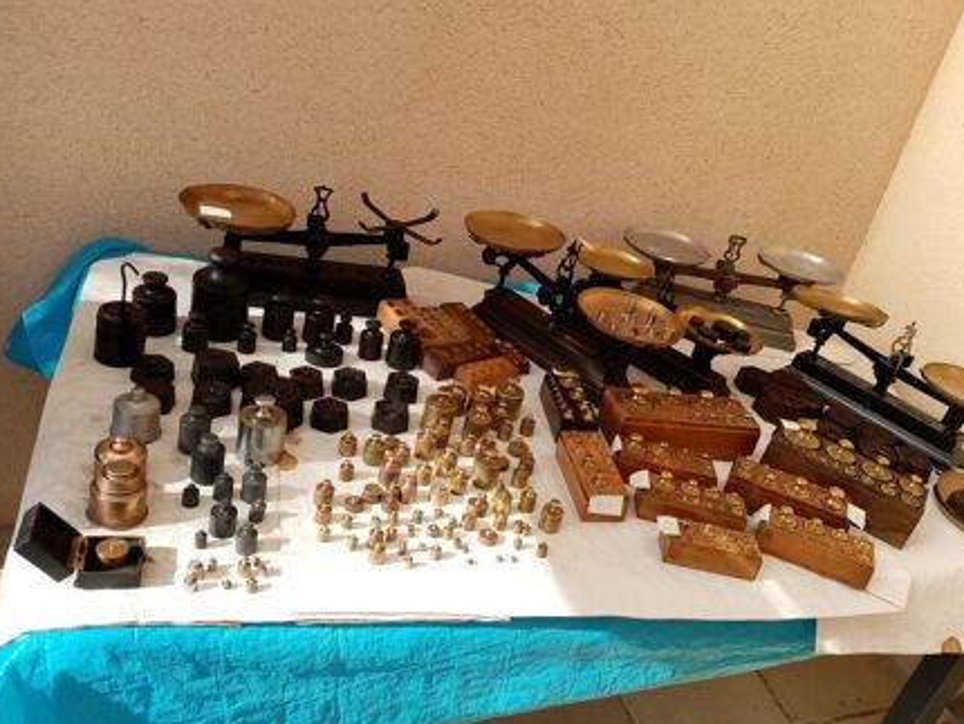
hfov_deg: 61.6
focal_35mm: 29
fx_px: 808
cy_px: 365
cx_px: 513
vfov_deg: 48.3
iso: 101
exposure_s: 1/702
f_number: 1.8
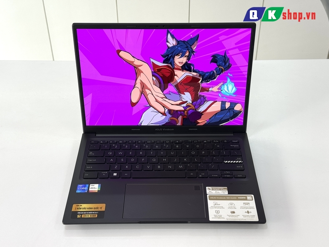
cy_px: 124
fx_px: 456
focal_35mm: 48
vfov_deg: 30.3
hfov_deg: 39.7
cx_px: 164
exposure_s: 1/146
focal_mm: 6.76
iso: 50
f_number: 1.78
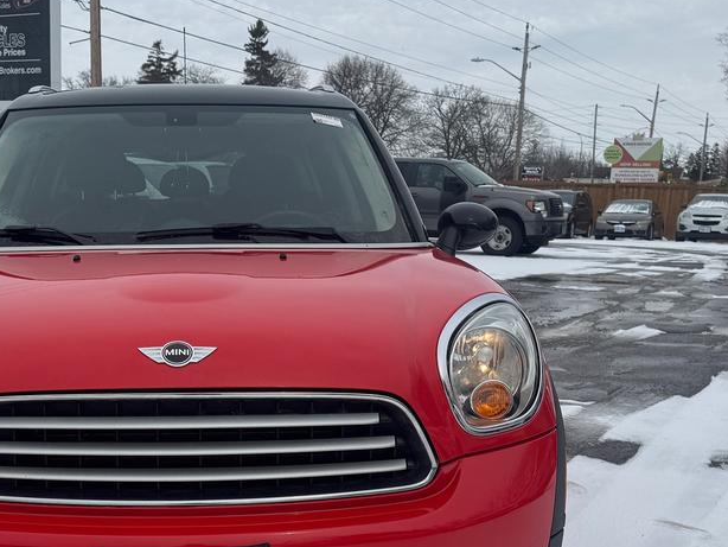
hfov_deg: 37.6
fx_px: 1052
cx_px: 218
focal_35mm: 50
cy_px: 384
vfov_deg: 28.8
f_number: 1.78
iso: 80
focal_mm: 6.76
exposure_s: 1/5814
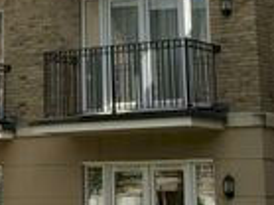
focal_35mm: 141
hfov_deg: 13.8
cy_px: -80
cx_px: 0
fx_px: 1115
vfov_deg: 10.2
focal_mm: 3.99
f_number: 1.8
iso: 20
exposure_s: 1/1880
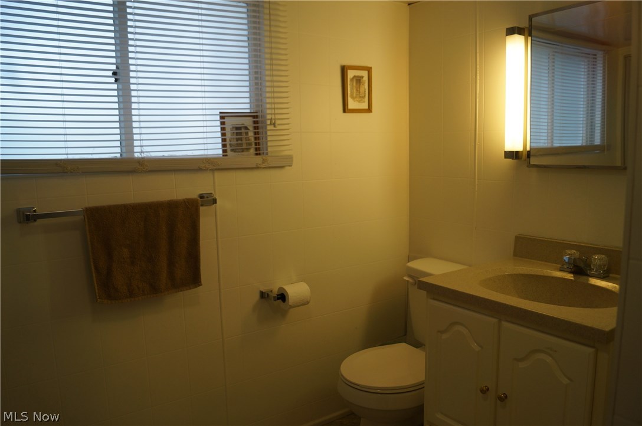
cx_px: 321
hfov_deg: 67.5
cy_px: 213
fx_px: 481
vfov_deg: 47.8
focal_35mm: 27
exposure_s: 1/60
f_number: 4
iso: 320
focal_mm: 18
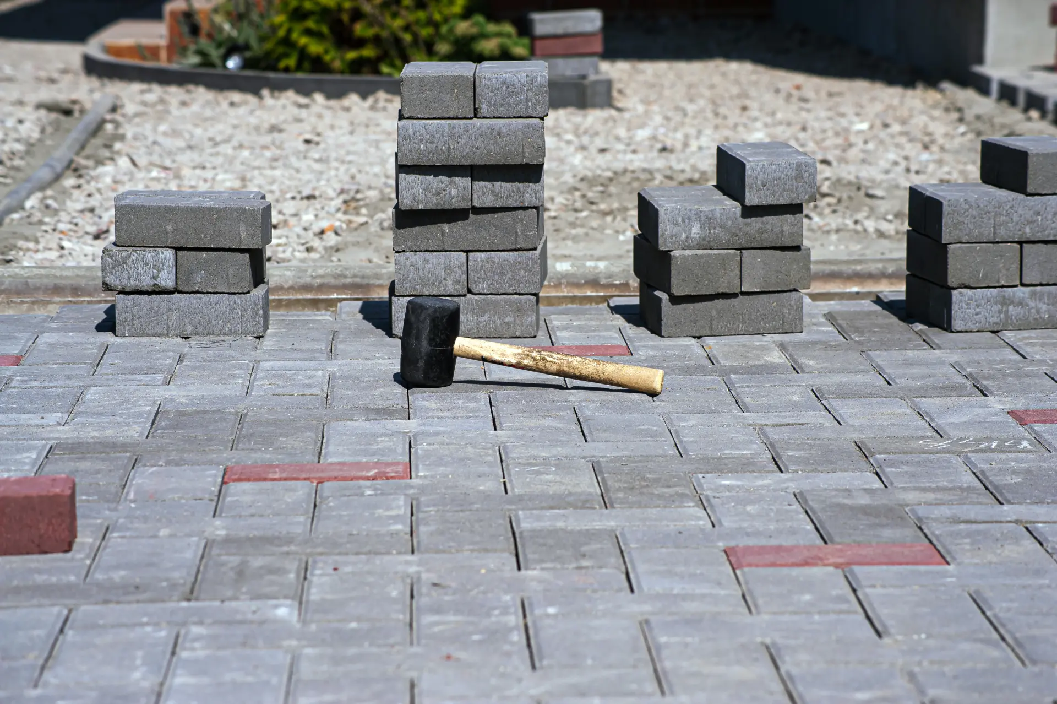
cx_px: 528
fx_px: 3404
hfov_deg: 17.7
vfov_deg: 11.8
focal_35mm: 116
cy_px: 352
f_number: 10
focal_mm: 116
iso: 200
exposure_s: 1/500
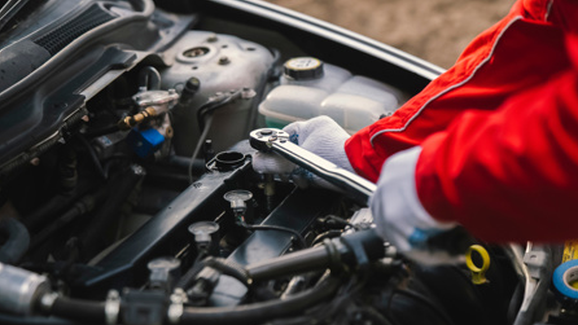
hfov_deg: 28.6
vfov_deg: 16.3
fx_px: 1134
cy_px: 174
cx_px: 290
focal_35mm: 74
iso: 8000
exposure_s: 1/500
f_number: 2.5
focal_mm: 70
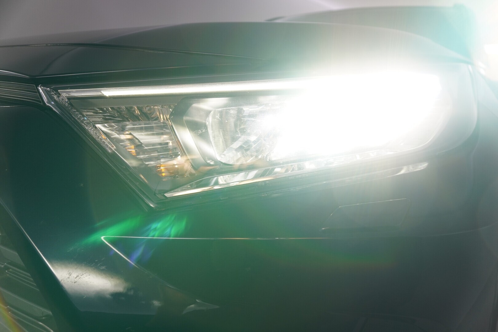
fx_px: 332
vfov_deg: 53.1
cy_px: 166
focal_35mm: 24
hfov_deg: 73.7
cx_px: 249
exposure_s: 1/60
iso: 200
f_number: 4
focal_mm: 16
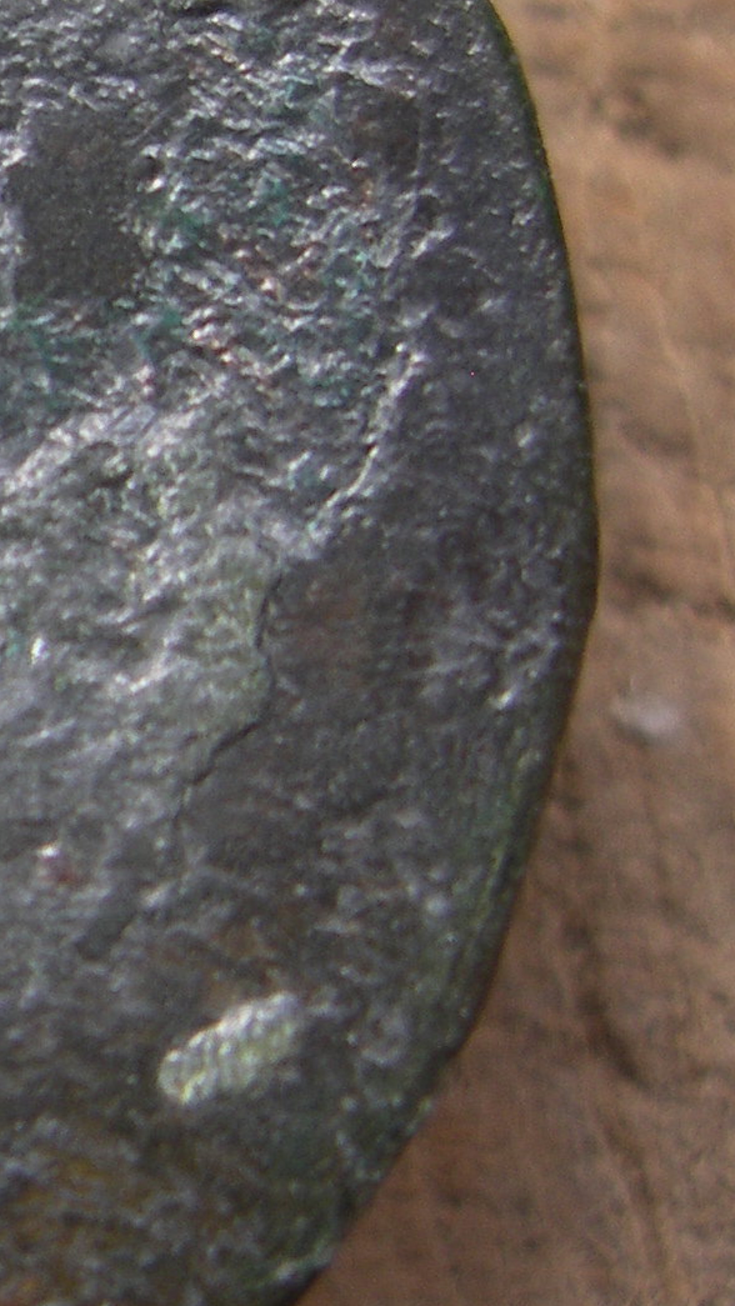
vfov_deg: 18.1
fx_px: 4087
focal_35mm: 118
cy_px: 464
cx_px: -752
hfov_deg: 9.6
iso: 80
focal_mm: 7.8
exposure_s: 1/50
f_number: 2.8
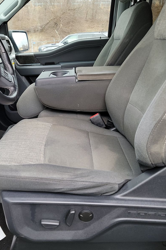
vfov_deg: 55.8
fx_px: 235
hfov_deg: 38.4
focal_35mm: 34
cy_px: 123
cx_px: 53
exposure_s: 1/59
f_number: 1.8
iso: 88
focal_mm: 6.7
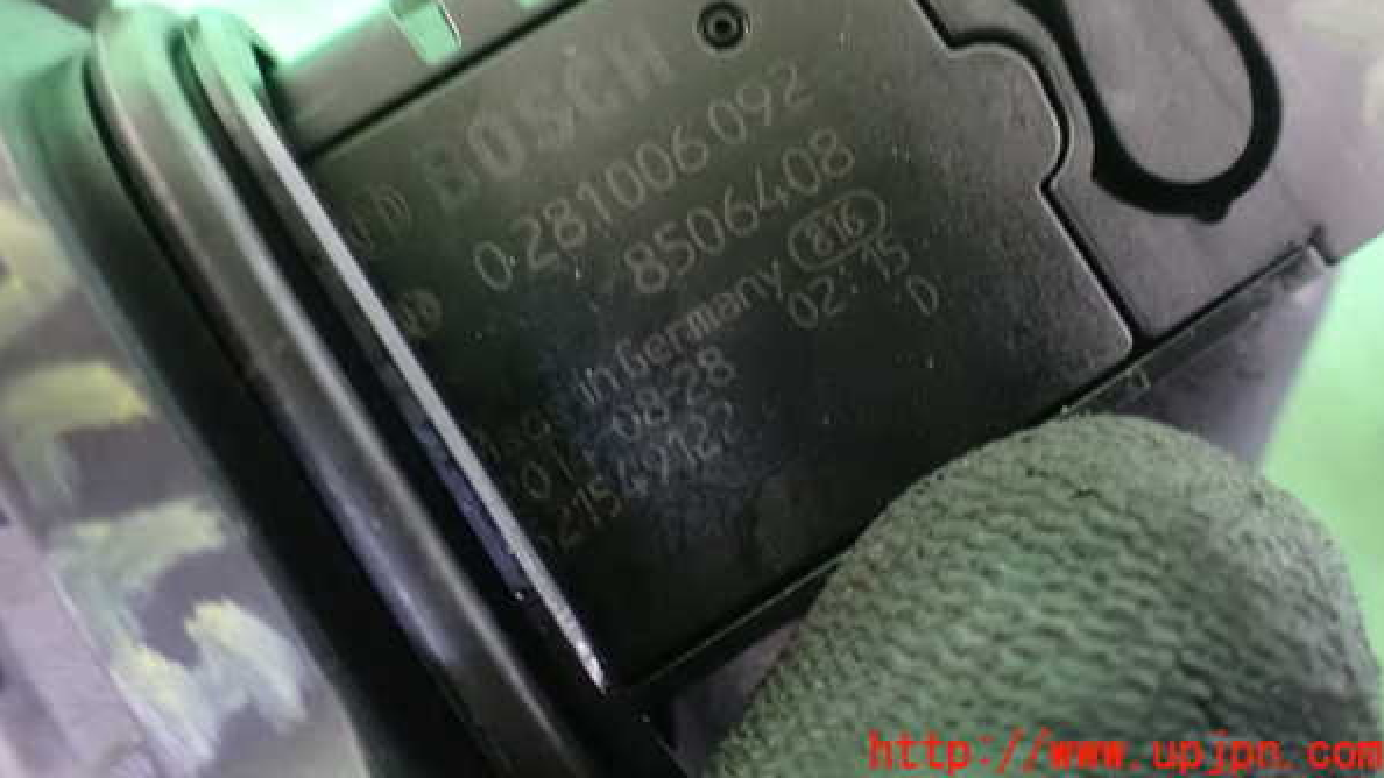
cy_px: 259
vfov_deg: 35.3
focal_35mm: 33
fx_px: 1211
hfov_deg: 59.5
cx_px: 697
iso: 1600
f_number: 2.3
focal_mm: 5.4
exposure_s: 1/25
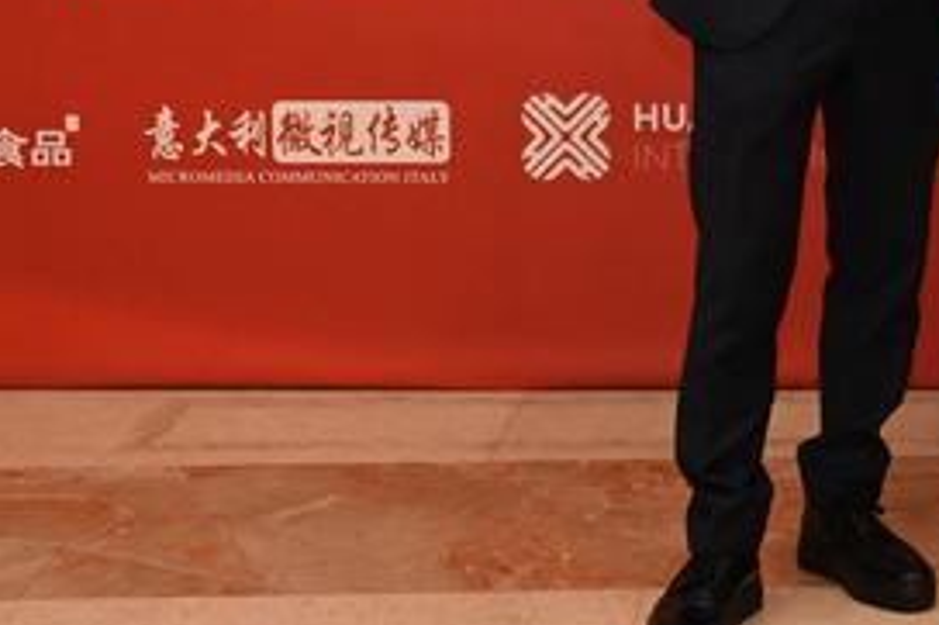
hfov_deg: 16.2
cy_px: -150
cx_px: 1239
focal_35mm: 119
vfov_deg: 11.3
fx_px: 3102
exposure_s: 1/160
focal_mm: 45
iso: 6400
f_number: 5.6
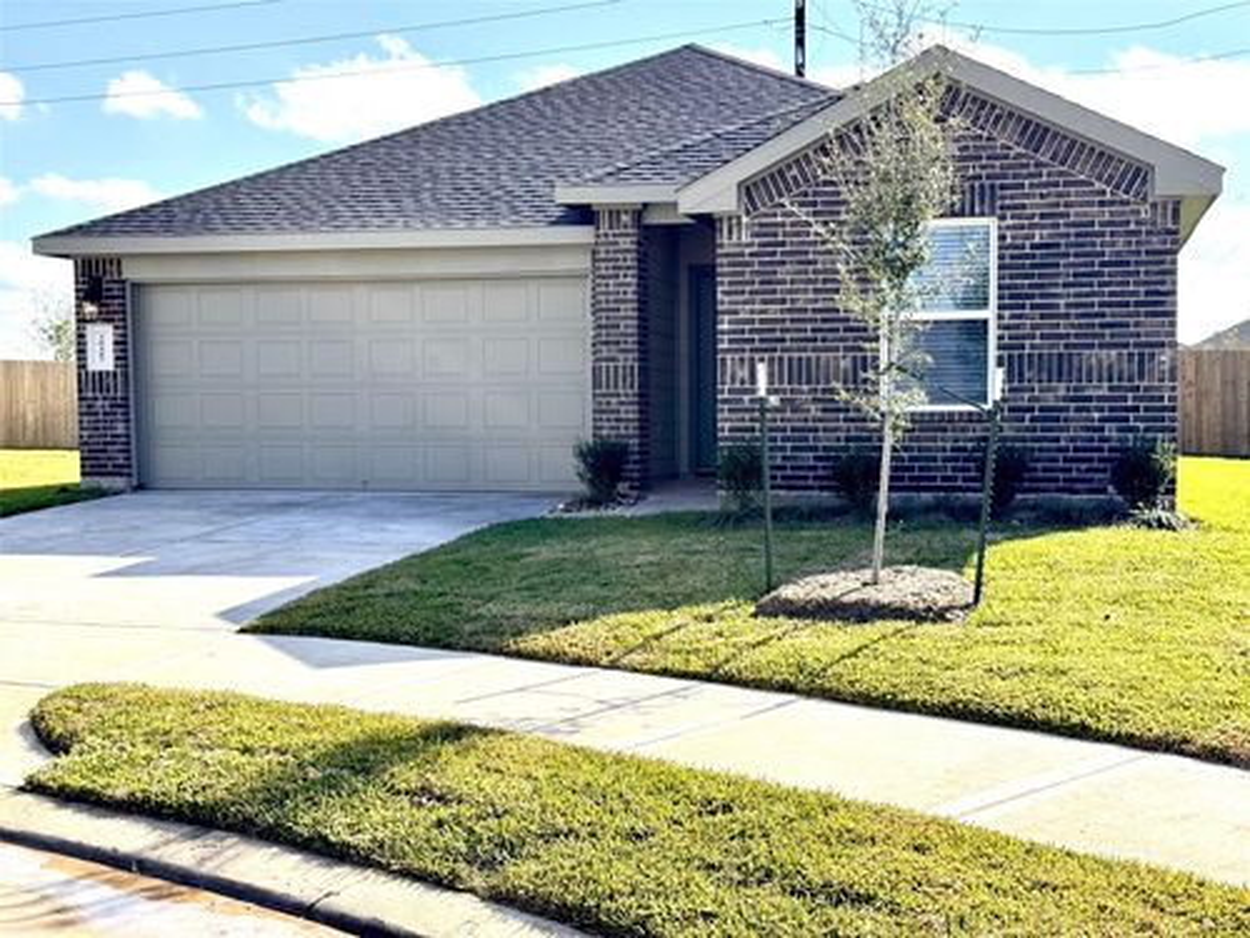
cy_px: 469
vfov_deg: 30.3
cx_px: 625
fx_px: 1733
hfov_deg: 39.7
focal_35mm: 48
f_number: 1.78
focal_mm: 6.76
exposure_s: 1/3425
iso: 64
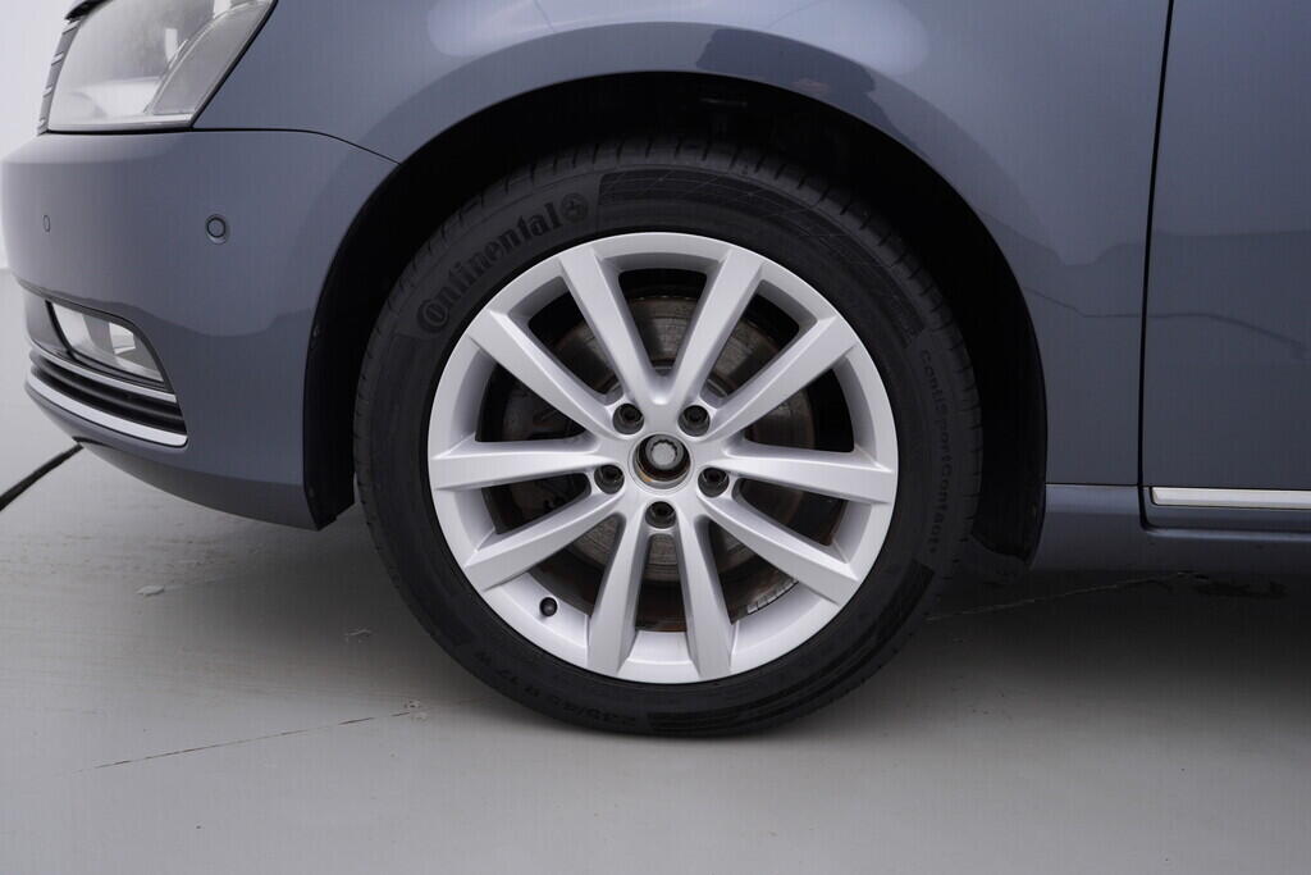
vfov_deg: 36.9
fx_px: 1311
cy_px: 438
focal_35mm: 36
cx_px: 656
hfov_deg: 53.1
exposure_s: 1/80
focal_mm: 24
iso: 125
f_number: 4
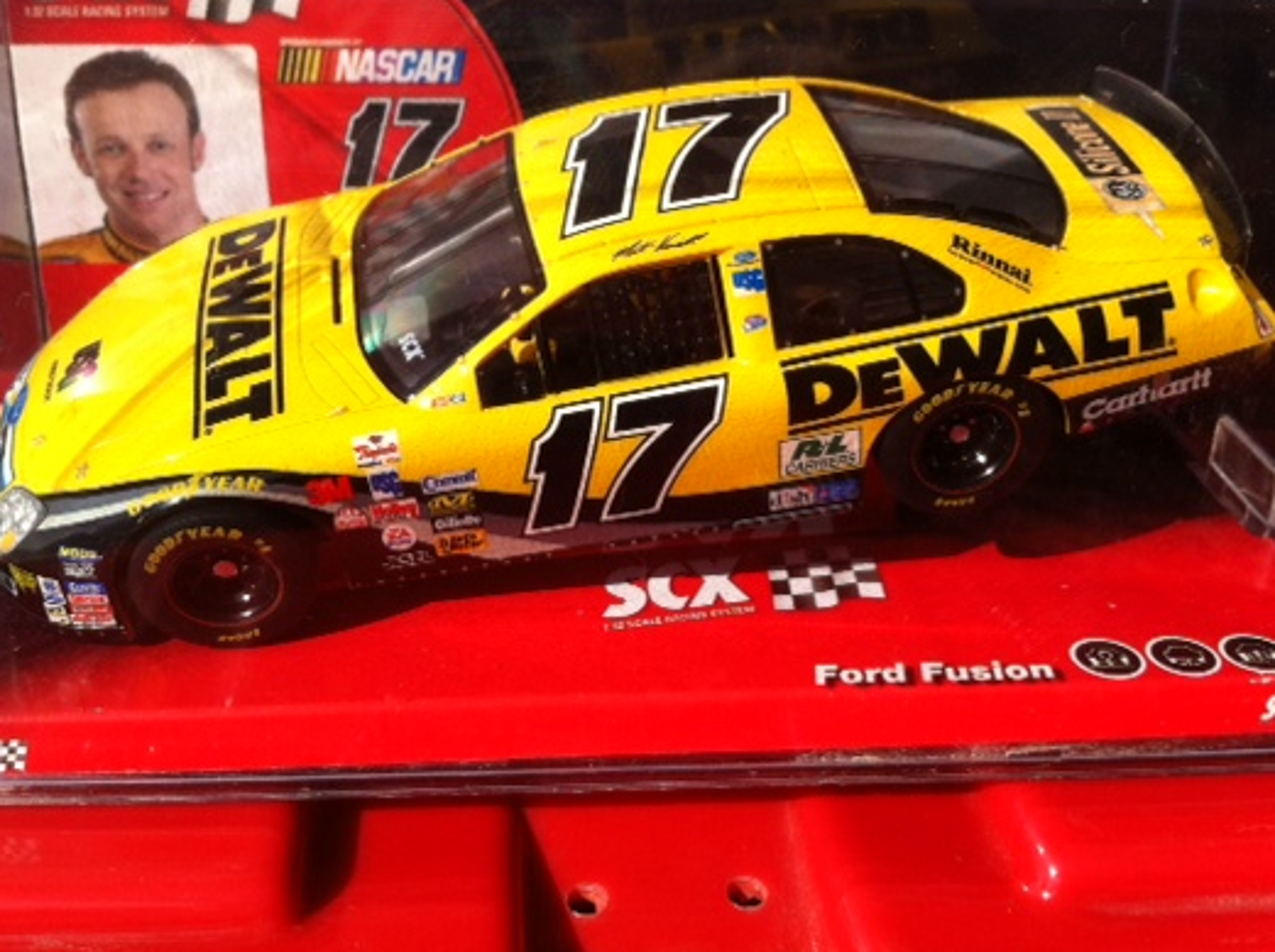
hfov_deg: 43.9
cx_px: 612
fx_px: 1581
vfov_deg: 33.4
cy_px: 404
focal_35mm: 43
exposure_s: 1/1207
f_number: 2.8
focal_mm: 3.85
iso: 80
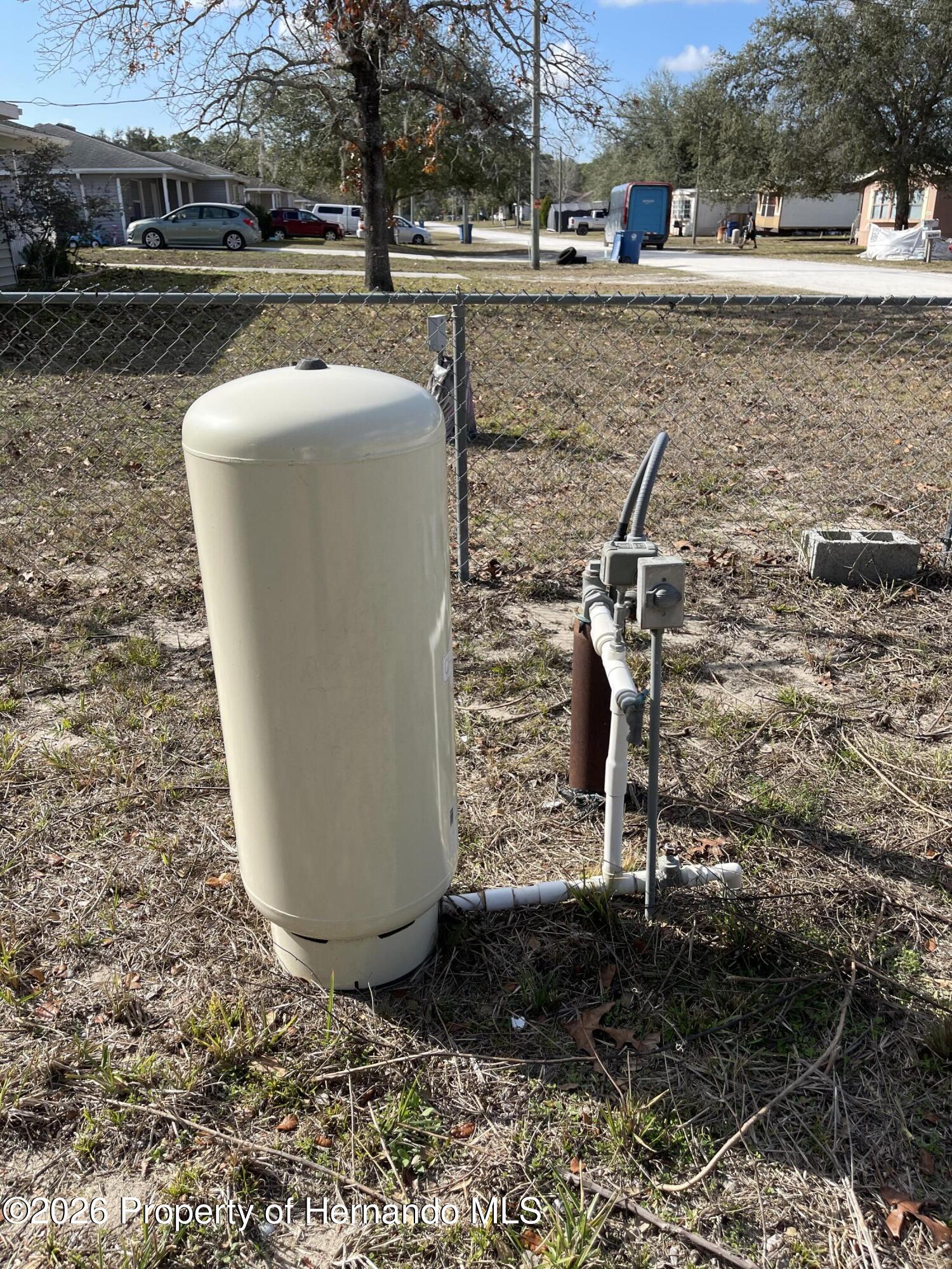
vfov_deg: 69.4
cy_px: 634
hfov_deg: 54.9
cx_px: 476
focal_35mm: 25
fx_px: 917
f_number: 1.6
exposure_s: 1/2247
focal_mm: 5.1
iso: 32
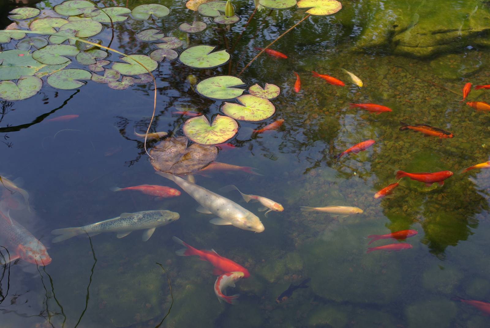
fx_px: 715
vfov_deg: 25.8
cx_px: 245
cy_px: 164
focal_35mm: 52
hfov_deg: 37.8
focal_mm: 35
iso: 100
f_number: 5.6
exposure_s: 1/125
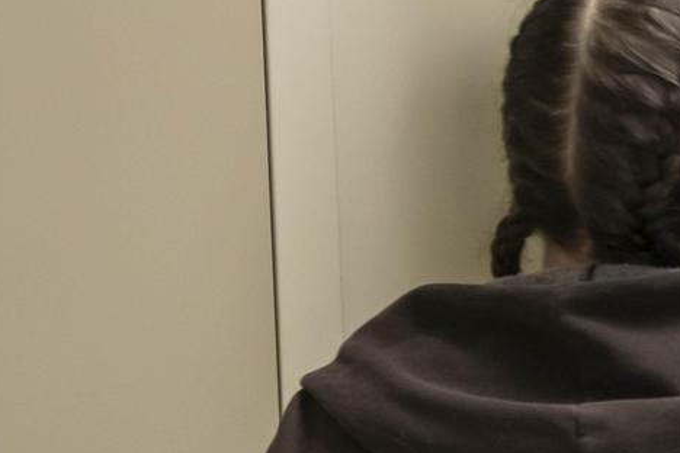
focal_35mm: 329
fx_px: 6214
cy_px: 245
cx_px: 1590
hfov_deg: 6.0
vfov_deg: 4.2
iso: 1000
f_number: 3.2
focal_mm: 70
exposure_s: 1/125
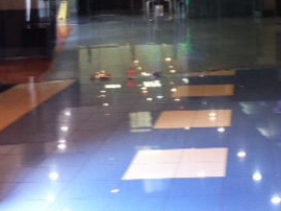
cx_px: 248
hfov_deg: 23.0
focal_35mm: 83
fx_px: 673
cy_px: 18
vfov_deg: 17.5
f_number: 2.8
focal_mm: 3.85
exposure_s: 1/15
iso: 160
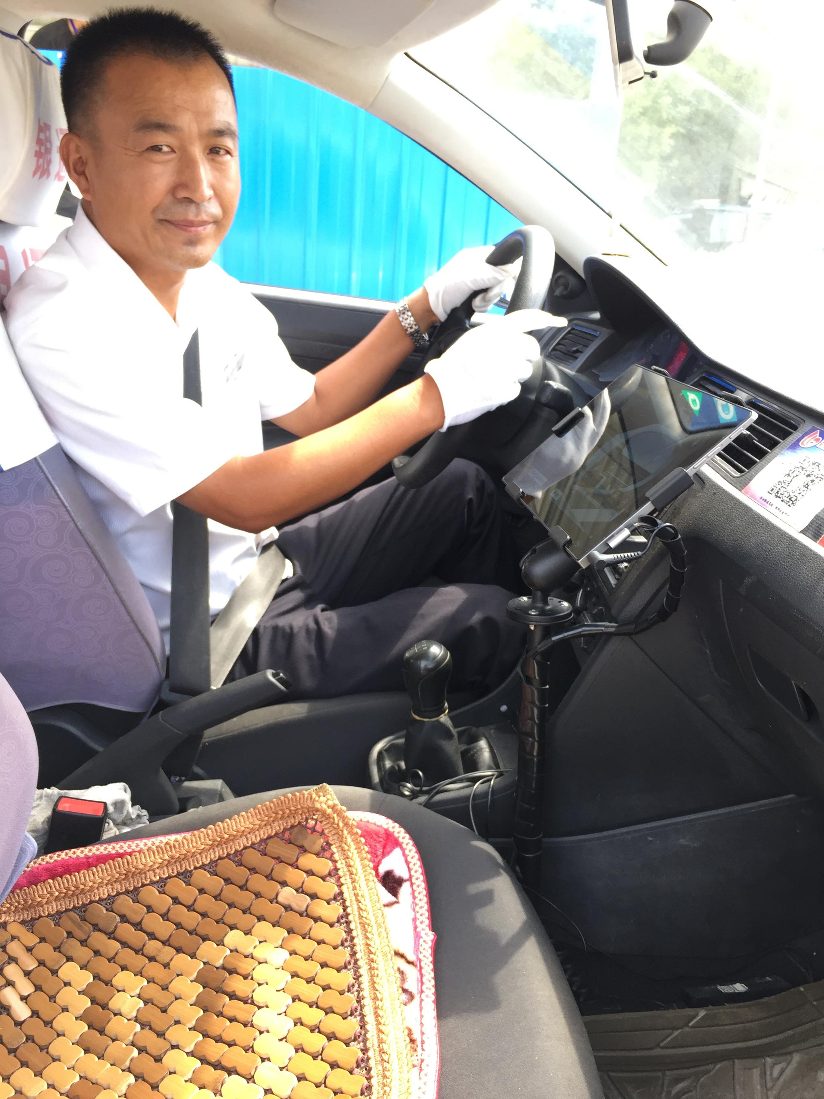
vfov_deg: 61.7
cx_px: 412
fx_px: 920
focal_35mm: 29
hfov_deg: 48.2
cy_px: 550
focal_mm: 4.15
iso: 40
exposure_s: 1/100
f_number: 2.2
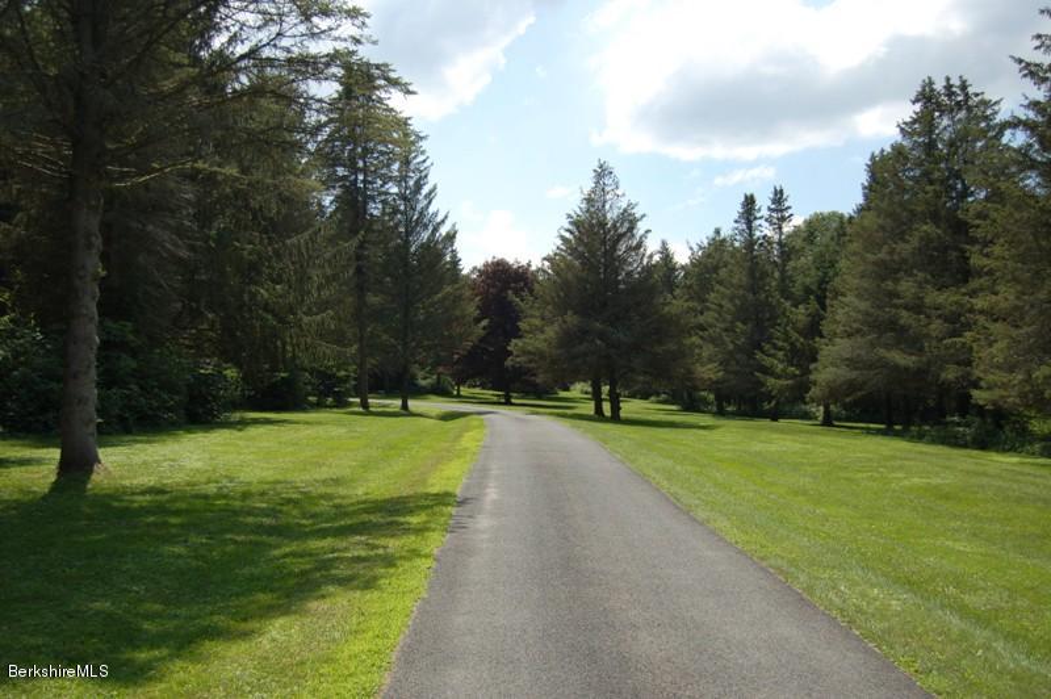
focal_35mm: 34
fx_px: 1006
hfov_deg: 55.1
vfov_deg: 38.3
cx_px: 526
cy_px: 350
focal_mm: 23
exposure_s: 1/1600
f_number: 3.8
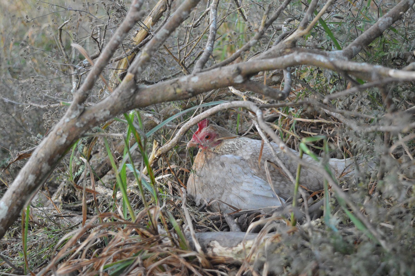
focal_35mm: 60
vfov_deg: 22.6
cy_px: 138
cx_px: 208
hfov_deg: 33.4
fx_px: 691
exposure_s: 1/320
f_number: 5
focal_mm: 40
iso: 3200
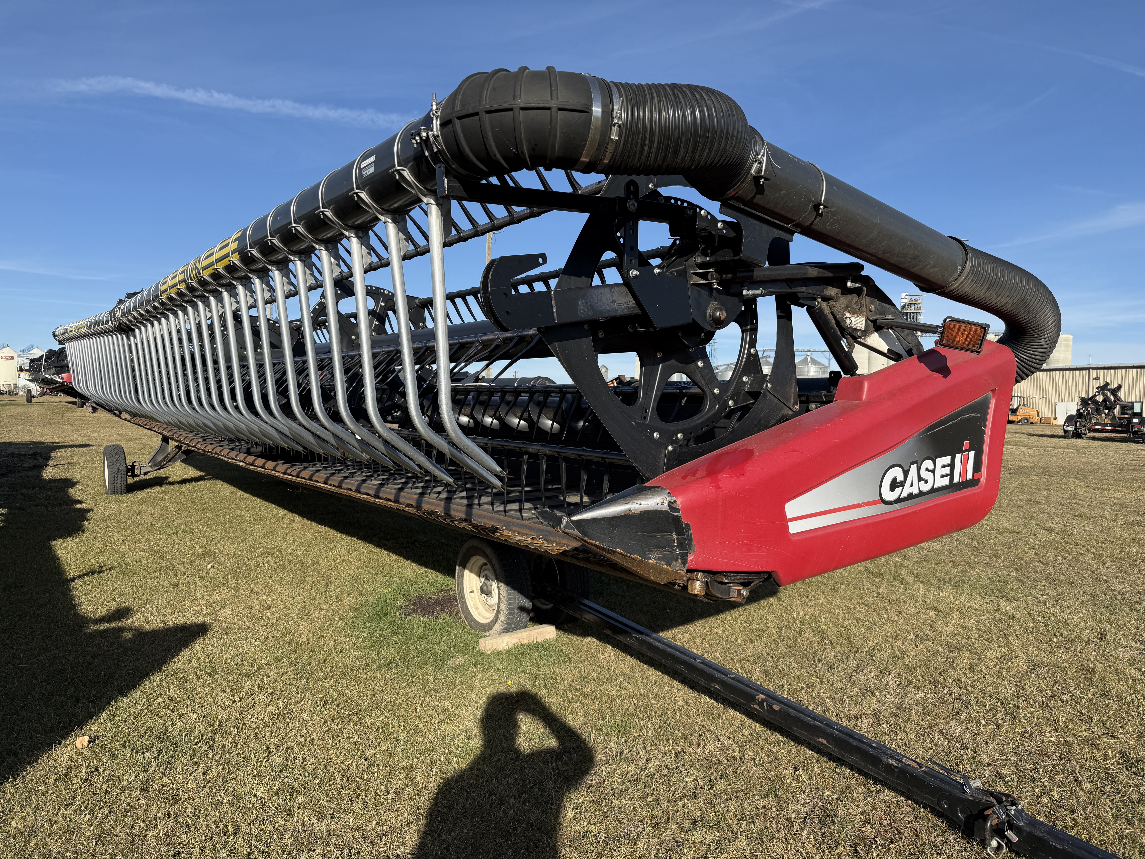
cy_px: 430
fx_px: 794
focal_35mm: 24
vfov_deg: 56.8
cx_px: 572
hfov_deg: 71.6
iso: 80
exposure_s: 1/3425
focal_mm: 6.76
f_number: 1.78
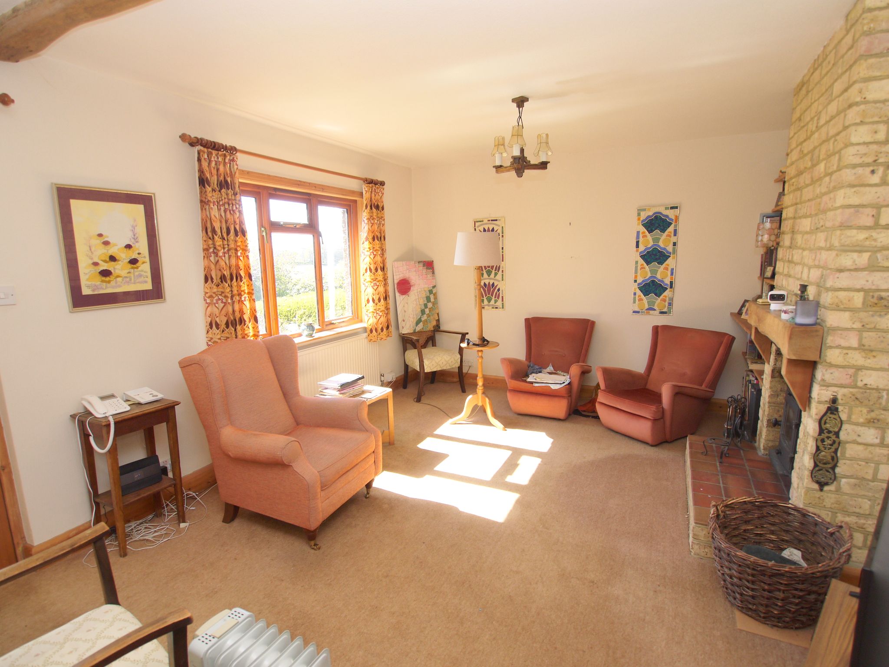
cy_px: 334
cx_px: 444
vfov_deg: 71.6
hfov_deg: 87.8
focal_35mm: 18
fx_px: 462
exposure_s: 1/100
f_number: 4
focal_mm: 9
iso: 100
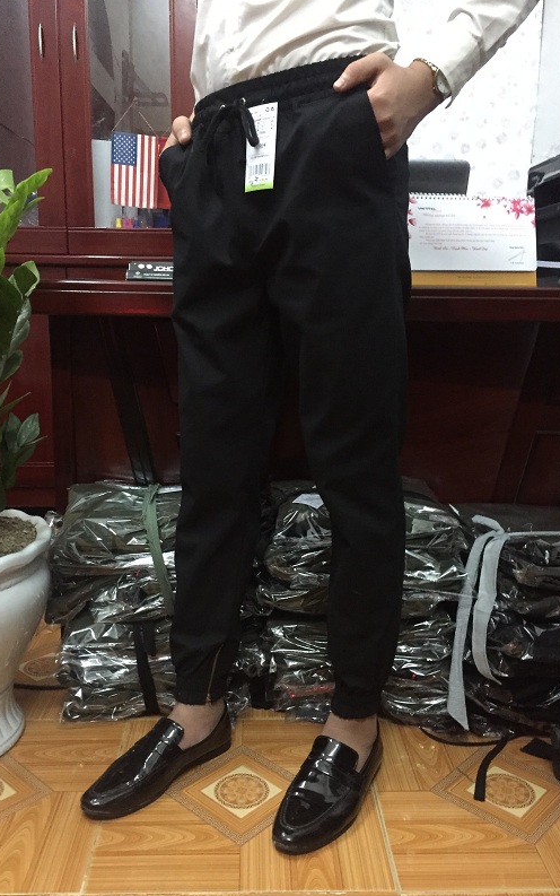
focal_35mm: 31
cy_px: 450
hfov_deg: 40.6
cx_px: 272
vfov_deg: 61.2
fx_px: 757
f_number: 2.2
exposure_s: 1/17
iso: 400
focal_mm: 4.15
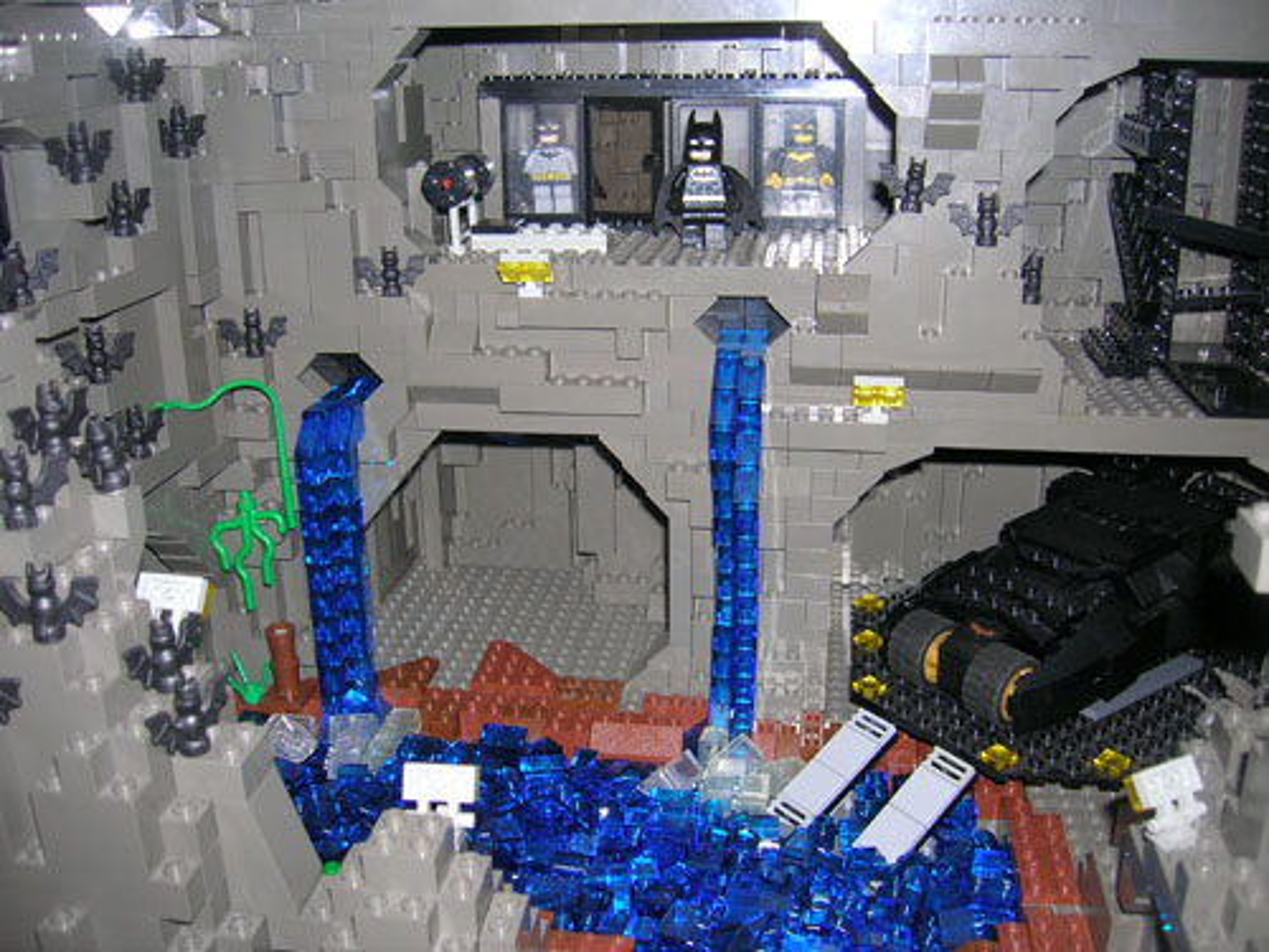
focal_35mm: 34
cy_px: 476
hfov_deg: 54.0
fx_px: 1246
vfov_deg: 41.8
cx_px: 634
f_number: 2.9
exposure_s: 1/60.1
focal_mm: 5.7
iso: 50
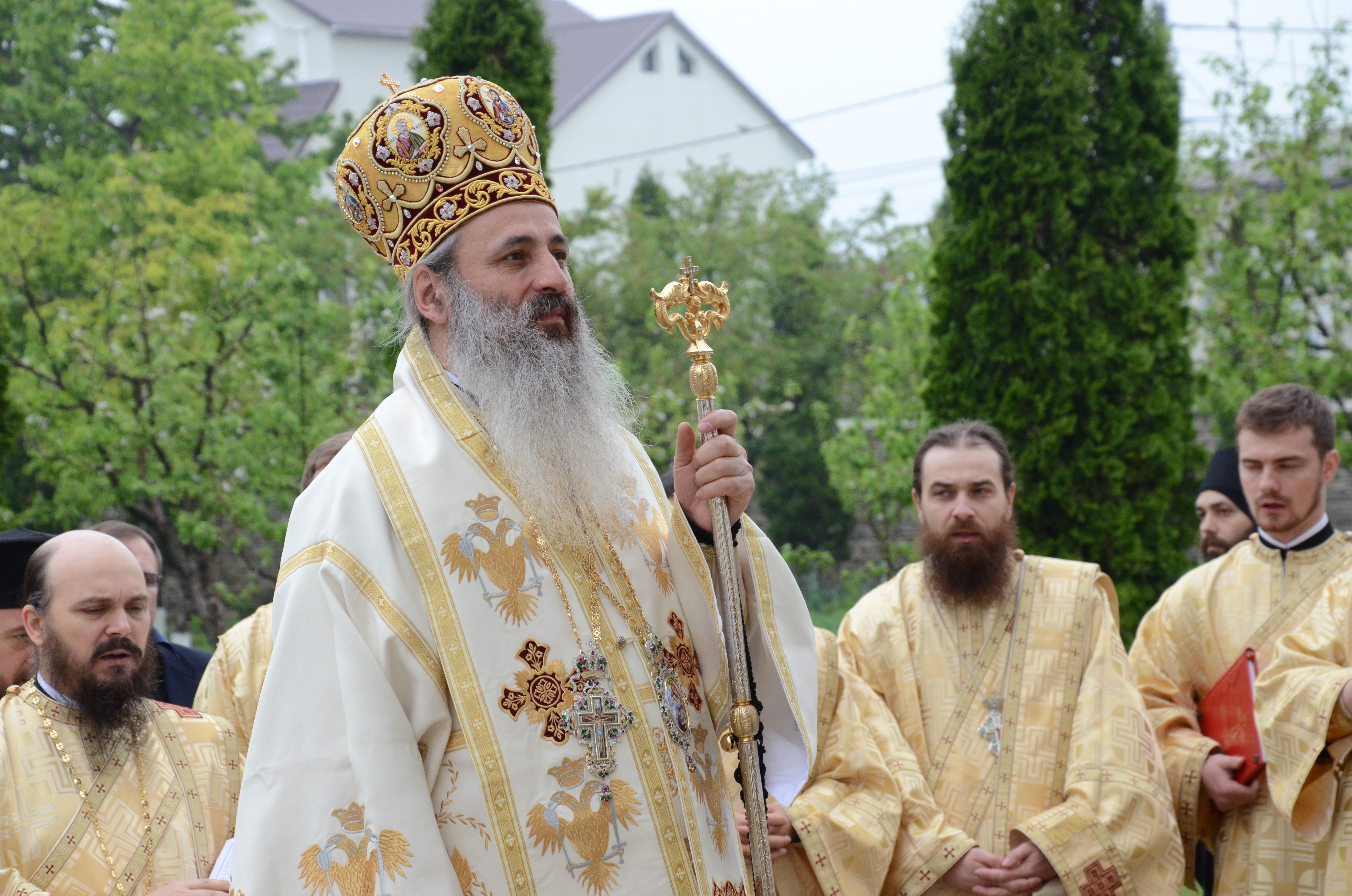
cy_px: 448
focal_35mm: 112
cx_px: 676
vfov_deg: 12.1
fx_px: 4216
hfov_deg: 18.2
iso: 1250
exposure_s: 1/200
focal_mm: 75
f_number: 8
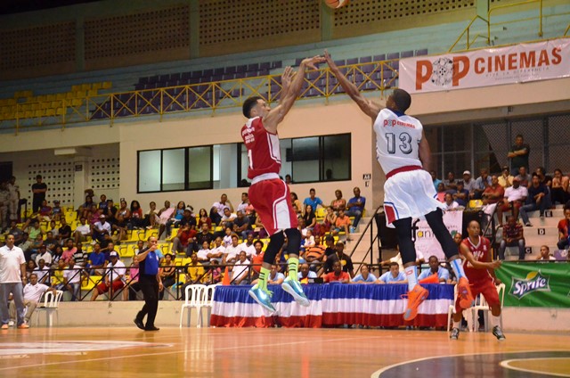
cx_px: 285
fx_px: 1138
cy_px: 189
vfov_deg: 18.8
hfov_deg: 28.1
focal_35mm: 72
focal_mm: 48
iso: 3200
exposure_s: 1/125
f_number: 5
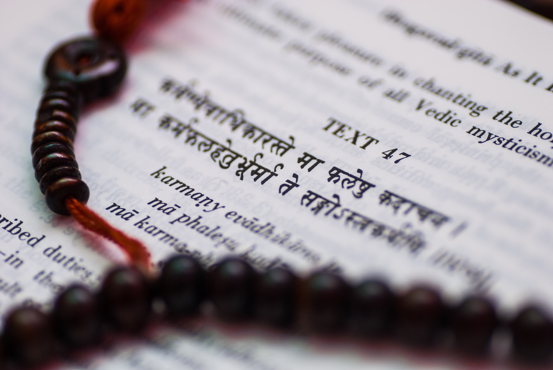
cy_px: 185
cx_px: 276
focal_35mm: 135
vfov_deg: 10.2
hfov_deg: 15.2
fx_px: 2076
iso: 100
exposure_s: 1/100
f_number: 4
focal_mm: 90
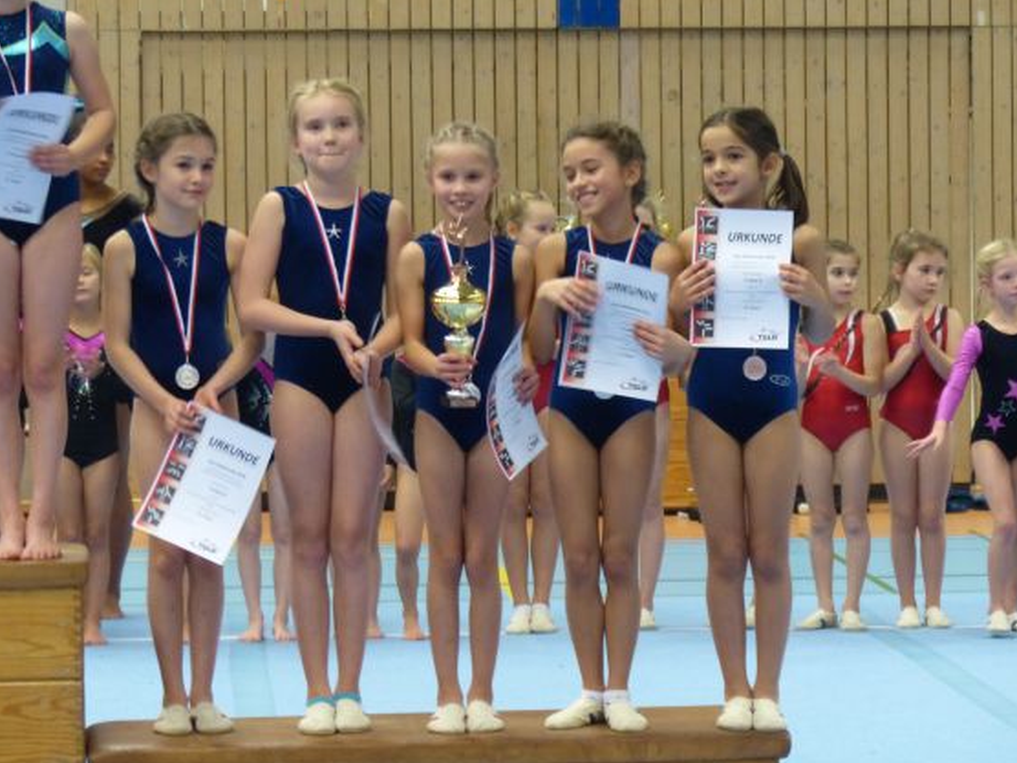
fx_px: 4759
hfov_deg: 12.2
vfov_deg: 9.2
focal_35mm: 162
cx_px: 501
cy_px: 364
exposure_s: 1/30
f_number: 2.8
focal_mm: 27
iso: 400
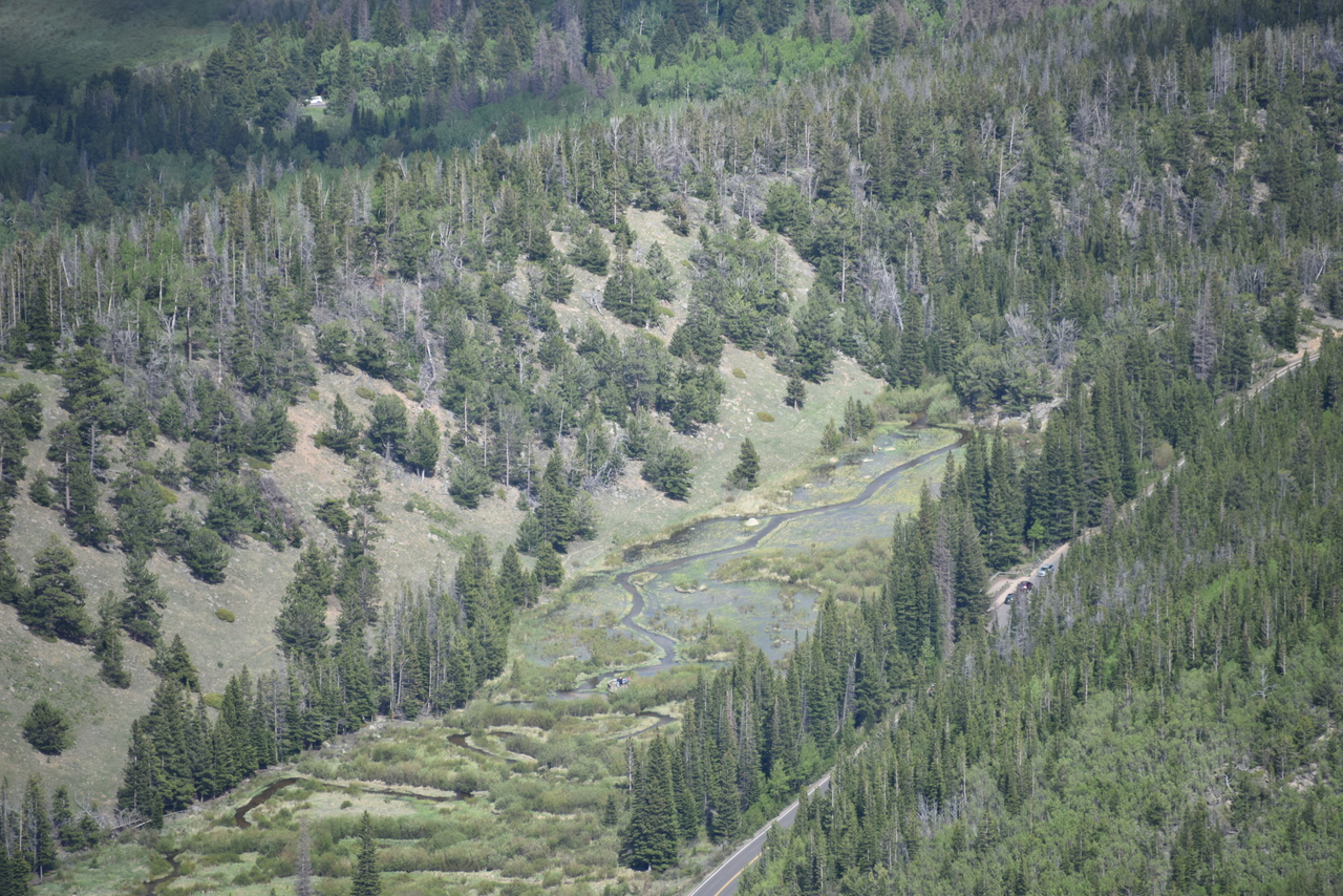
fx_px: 11193
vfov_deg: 4.6
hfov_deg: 6.9
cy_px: 448
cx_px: 672
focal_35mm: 300
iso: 180
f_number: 5.6
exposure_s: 1/640
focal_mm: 300
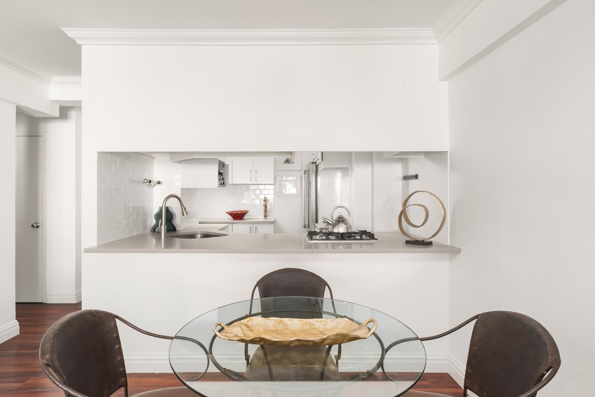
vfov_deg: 64.5
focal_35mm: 19
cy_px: 203
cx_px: 290
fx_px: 314
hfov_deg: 86.9
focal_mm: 17
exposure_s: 1/5
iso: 500
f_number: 22
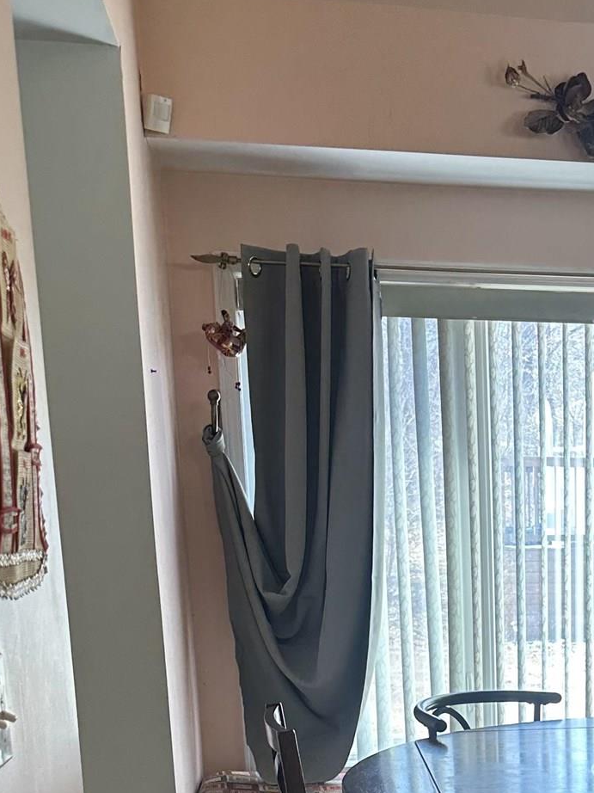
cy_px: 831
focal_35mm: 60
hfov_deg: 23.2
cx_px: 628
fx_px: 1373
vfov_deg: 29.6
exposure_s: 1/120
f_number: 1.78
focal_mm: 6.86
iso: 125
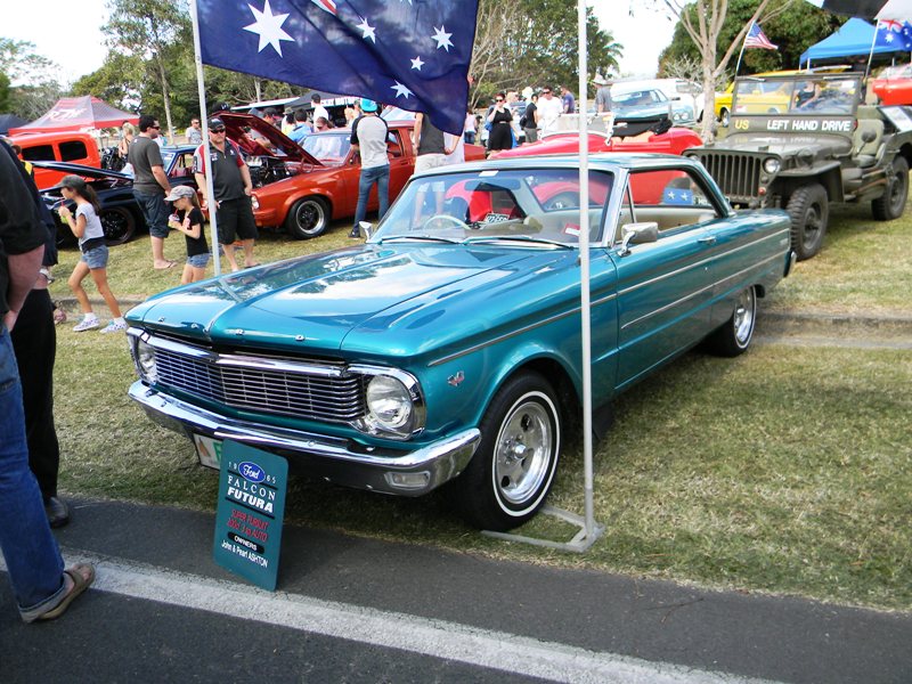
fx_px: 738
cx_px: 456
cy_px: 342
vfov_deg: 49.7
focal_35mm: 28
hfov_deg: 63.4
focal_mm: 5
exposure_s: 1/207
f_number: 3.5
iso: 80
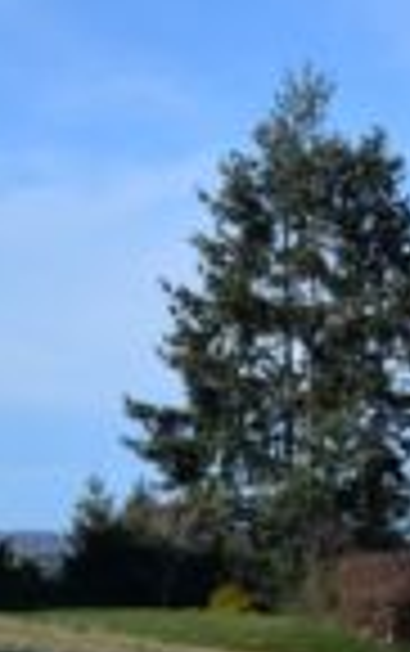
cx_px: 523
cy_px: 488
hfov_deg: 9.1
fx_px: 2549
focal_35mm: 143
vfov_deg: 14.5
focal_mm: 34
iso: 200
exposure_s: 1/400
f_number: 10
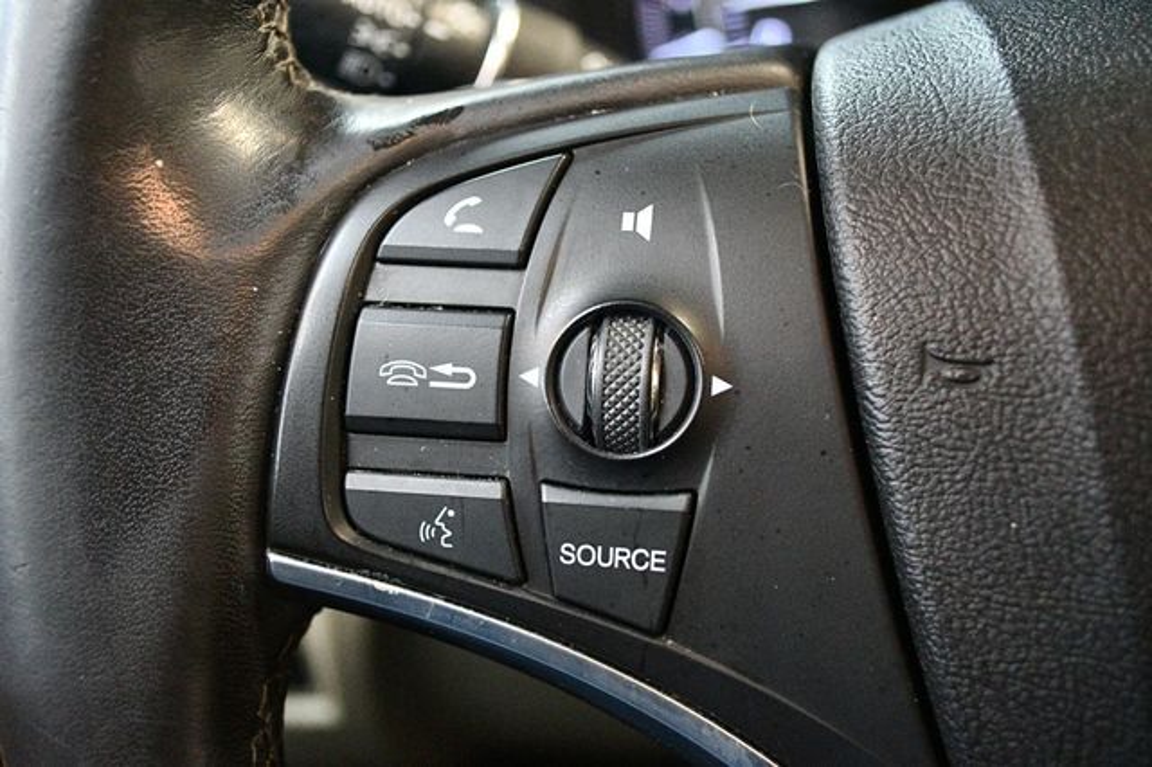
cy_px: 384
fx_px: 1535
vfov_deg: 28.0
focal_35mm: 48
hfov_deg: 41.1
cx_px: 576
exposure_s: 1/60
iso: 9000
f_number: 4.8
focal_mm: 32
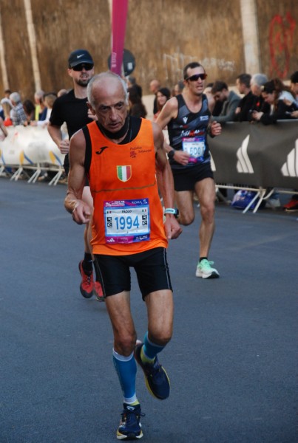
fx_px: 1853
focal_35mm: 150
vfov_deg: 13.7
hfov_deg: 9.2
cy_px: 222
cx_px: 149
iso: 1000
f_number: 5.6
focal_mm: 100
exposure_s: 1/400
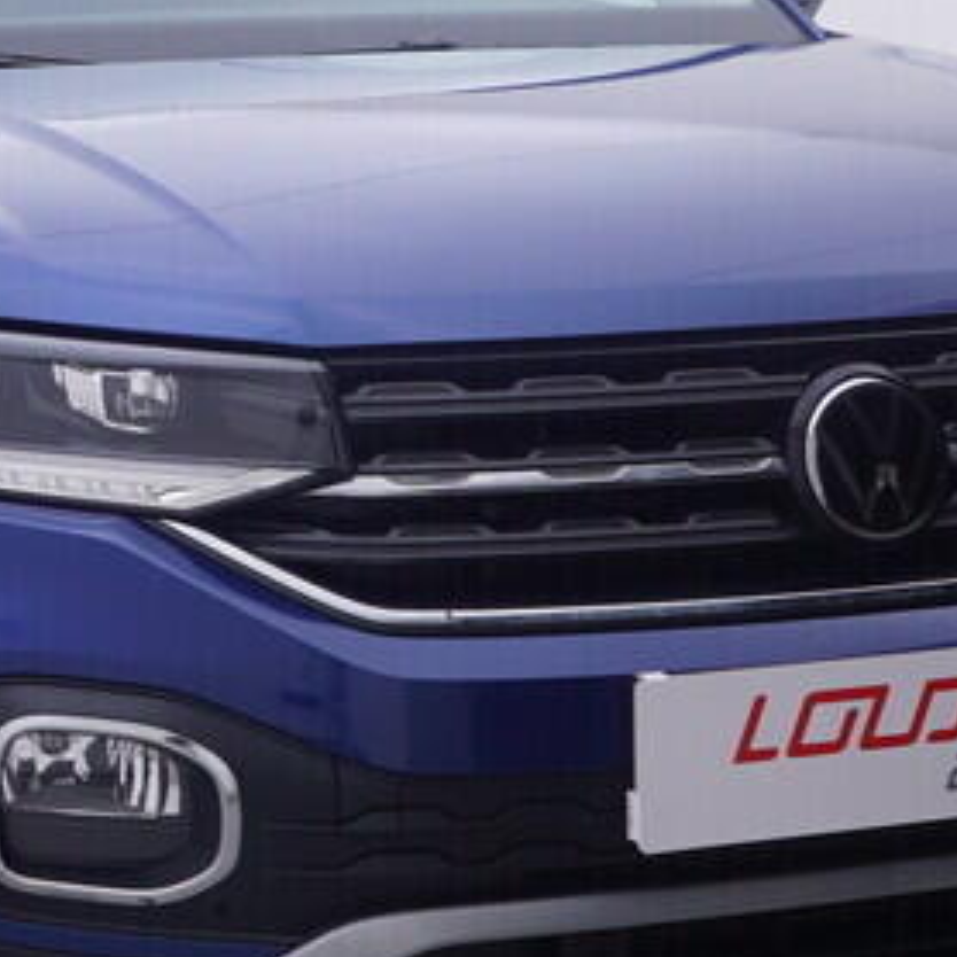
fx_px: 3103
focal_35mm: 99
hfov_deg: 16.8
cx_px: -193
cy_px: 320
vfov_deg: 17.5
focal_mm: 15
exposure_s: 1/80
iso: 200
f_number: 5
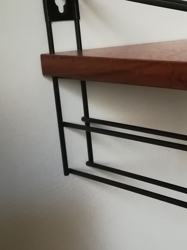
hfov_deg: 22.2
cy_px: 101
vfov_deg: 31.1
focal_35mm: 62
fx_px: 447
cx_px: 210
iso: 640
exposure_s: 1/14.3
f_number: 2.2
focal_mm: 3.83
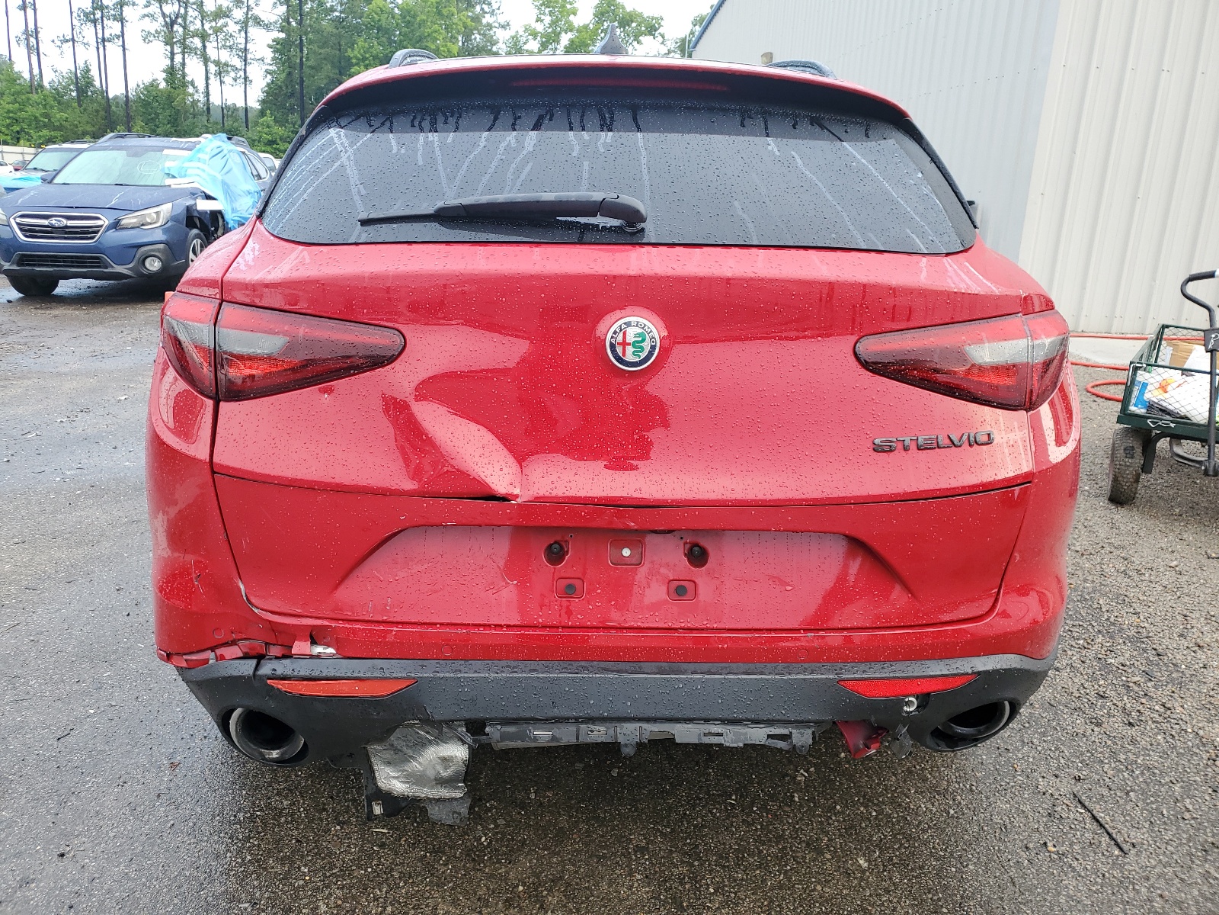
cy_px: 458
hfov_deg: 67.3
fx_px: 916
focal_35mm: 26
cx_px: 610
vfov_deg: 53.1
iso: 50
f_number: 1.5
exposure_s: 1/133
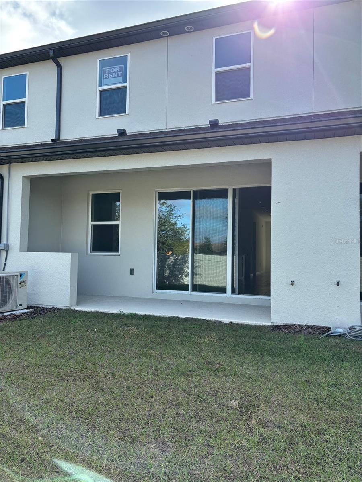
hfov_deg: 53.1
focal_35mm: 26
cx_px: 181
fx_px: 363
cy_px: 241
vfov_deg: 67.3
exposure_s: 1/1164
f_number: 1.6
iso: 50
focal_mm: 5.96
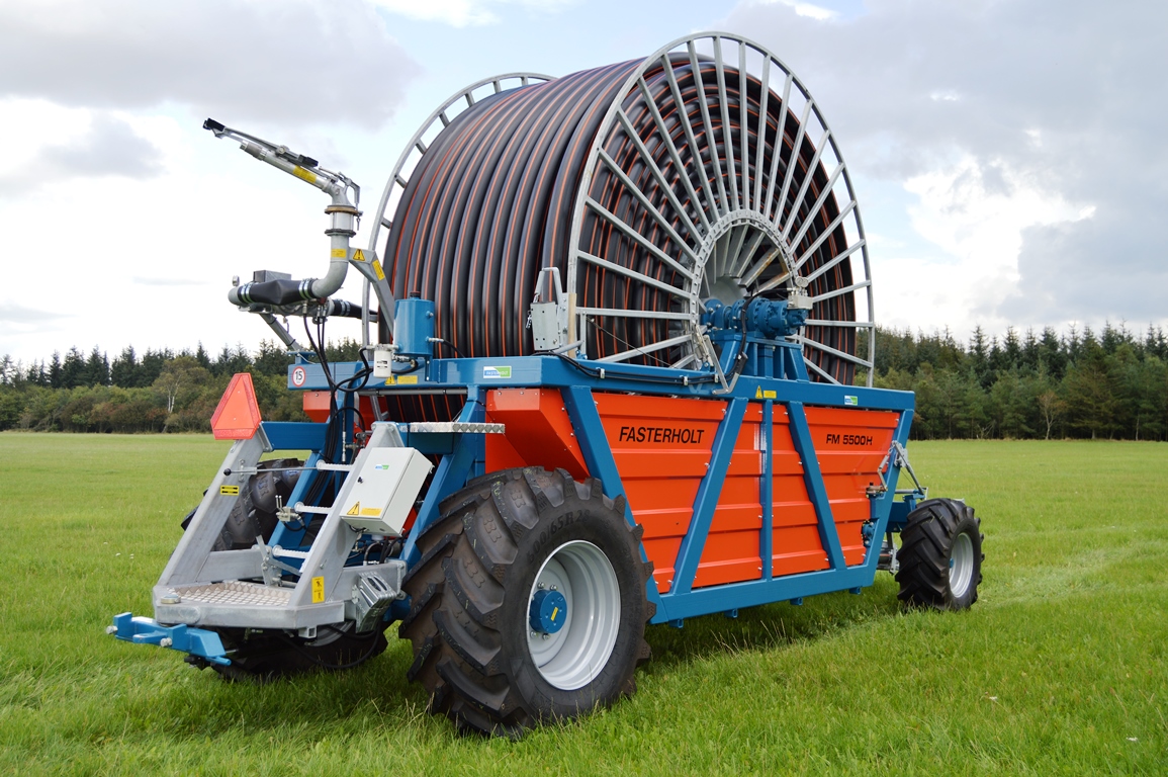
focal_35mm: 39
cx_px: 584
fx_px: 1264
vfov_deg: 34.1
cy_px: 388
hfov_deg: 49.6
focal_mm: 26
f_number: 5
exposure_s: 1/200
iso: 100
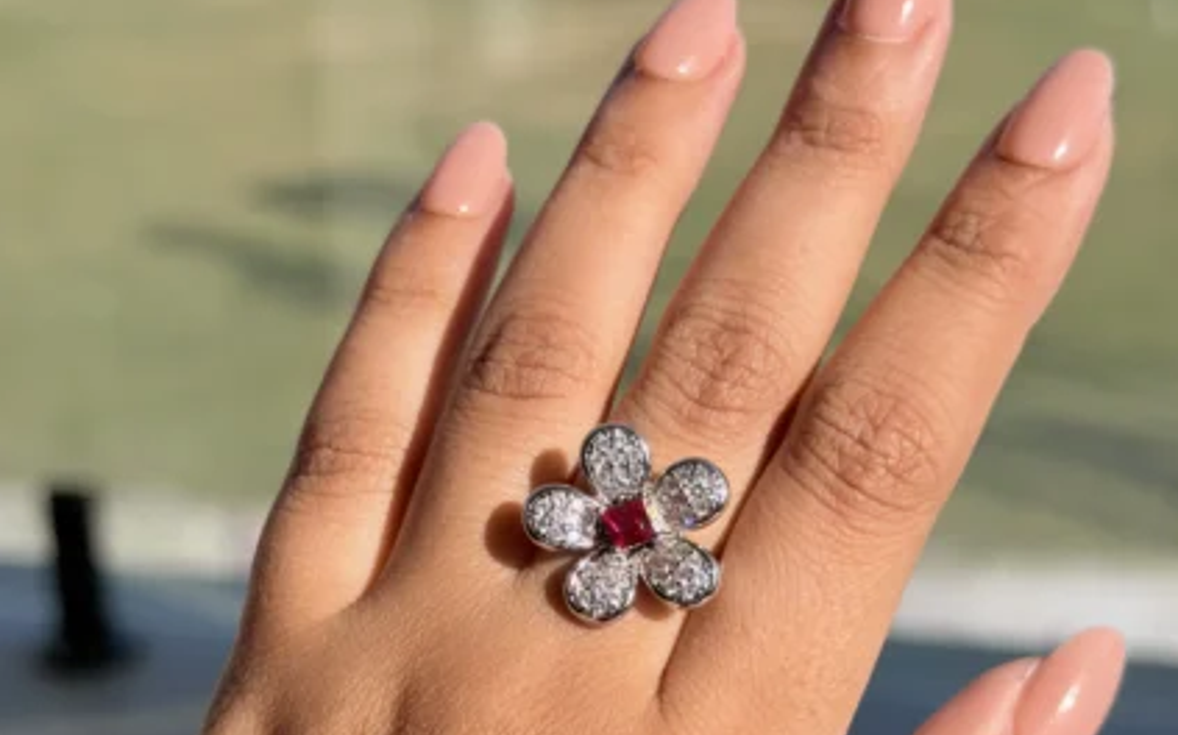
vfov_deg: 18.8
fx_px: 2214
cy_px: 497
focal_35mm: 69
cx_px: 588
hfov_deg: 29.8
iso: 64
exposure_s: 1/5208
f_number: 1.78
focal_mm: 6.76
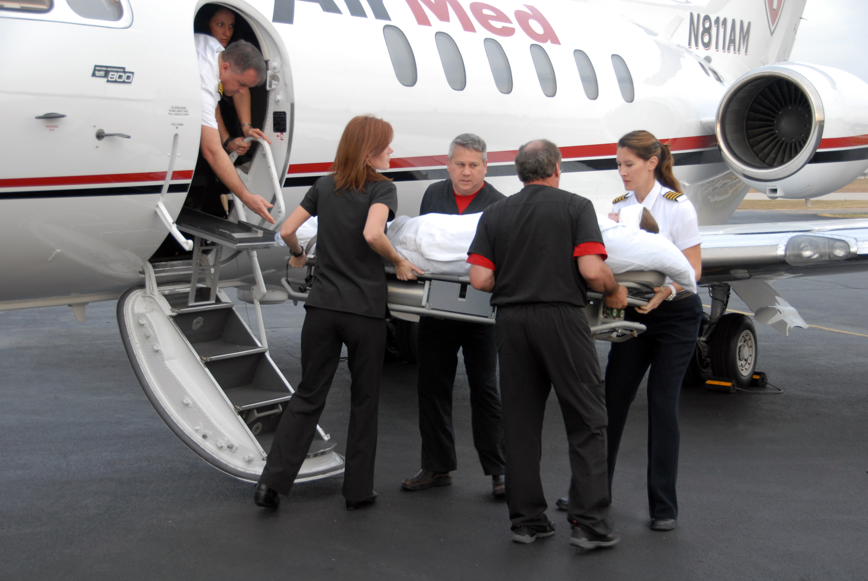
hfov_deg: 33.4
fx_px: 1448
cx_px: 434
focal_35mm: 60
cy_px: 290
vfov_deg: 22.7
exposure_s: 1/100
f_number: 5
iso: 400
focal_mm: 40
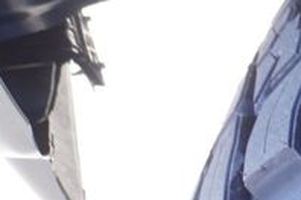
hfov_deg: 12.6
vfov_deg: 10.9
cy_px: 211
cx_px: 740
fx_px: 1037
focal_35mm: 124
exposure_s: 1/60
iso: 160
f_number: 4
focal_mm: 16
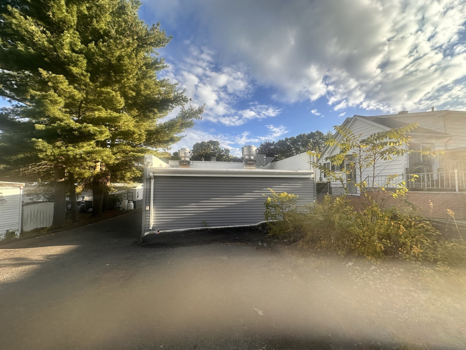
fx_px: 188
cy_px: 175
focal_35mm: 14
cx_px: 233
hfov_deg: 102.1
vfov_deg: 85.7
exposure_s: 1/729
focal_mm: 2.22
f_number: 2.2
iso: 40
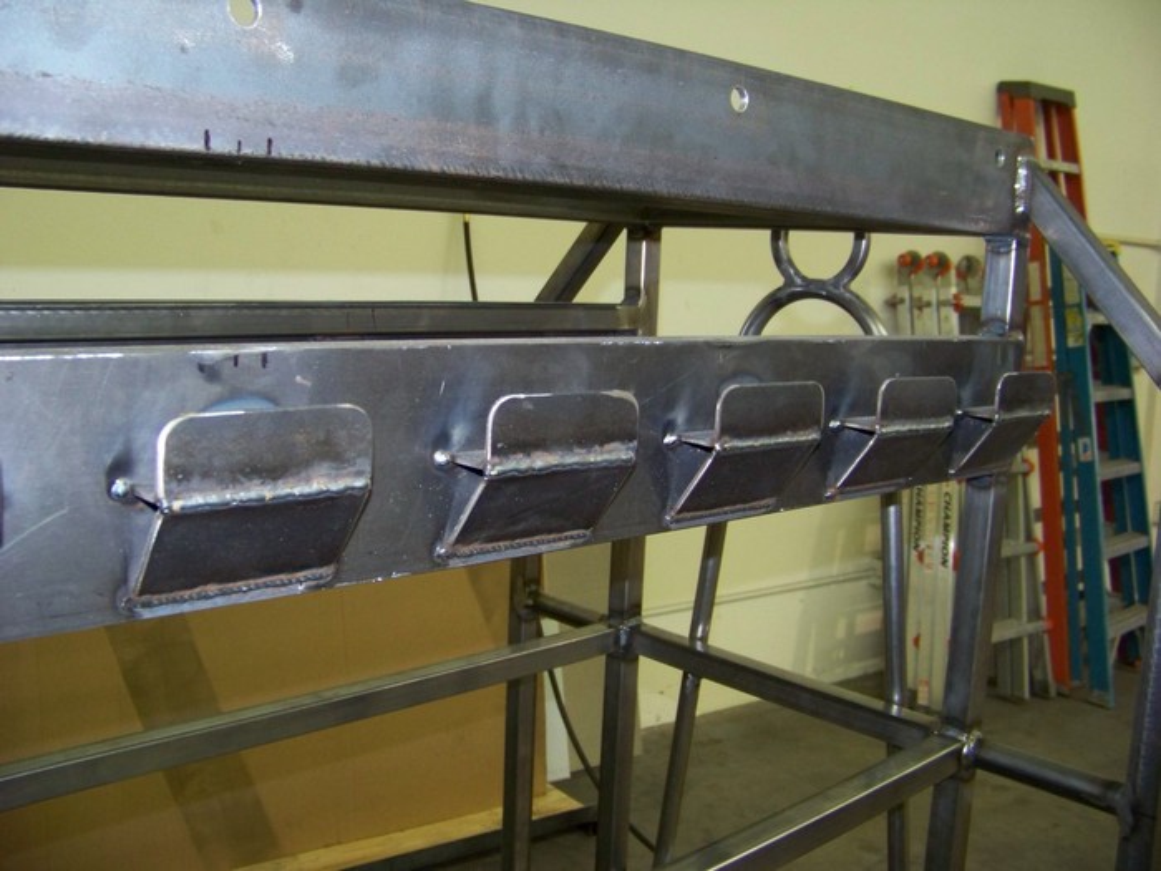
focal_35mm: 36
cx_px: 580
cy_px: 436
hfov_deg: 51.4
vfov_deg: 39.7
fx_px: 1207
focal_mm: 5.85
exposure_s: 1/30
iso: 200
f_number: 2.8
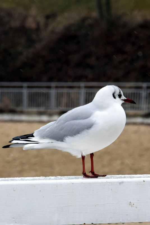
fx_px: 917
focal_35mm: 147
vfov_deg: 13.9
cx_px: 75
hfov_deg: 9.4
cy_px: 112
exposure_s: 1/100
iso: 400
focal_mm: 98
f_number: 9
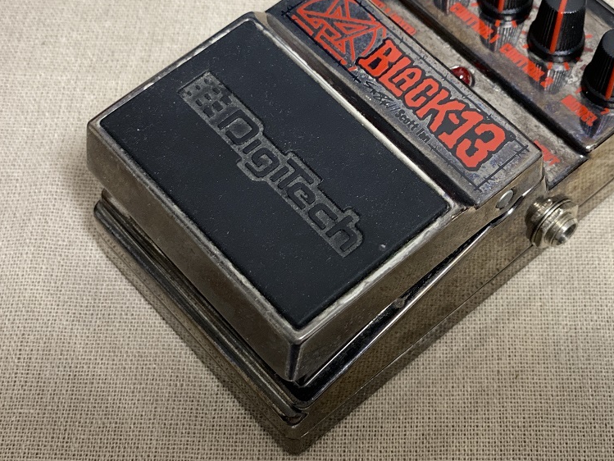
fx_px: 1242
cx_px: 391
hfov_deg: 27.7
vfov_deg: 21.0
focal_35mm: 70
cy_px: 185
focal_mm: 6
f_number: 2
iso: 200
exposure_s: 1/33
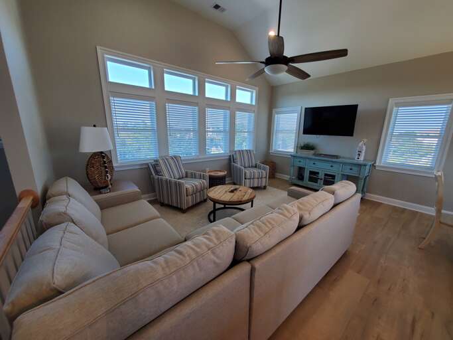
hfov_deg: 106.2
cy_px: 170
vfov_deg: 89.9
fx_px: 170
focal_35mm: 13
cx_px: 226
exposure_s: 1/59
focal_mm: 1.8
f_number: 2.2
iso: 64
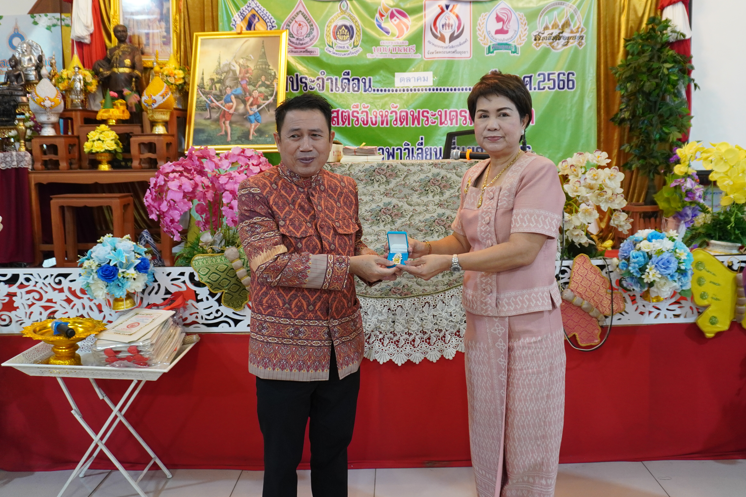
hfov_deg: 60.2
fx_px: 642
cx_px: 398
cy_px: 211
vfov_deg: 42.2
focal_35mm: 31
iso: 800
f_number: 3.5
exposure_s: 1/30
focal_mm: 16
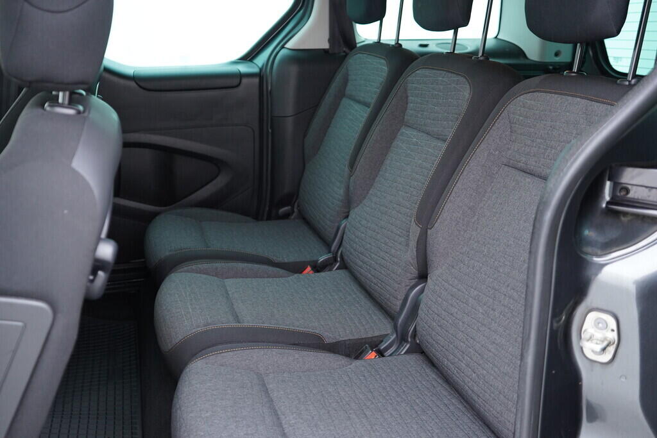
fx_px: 657
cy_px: 219
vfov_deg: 36.9
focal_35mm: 36
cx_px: 328
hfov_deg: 53.1
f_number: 2.8
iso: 400
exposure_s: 1/40
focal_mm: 24
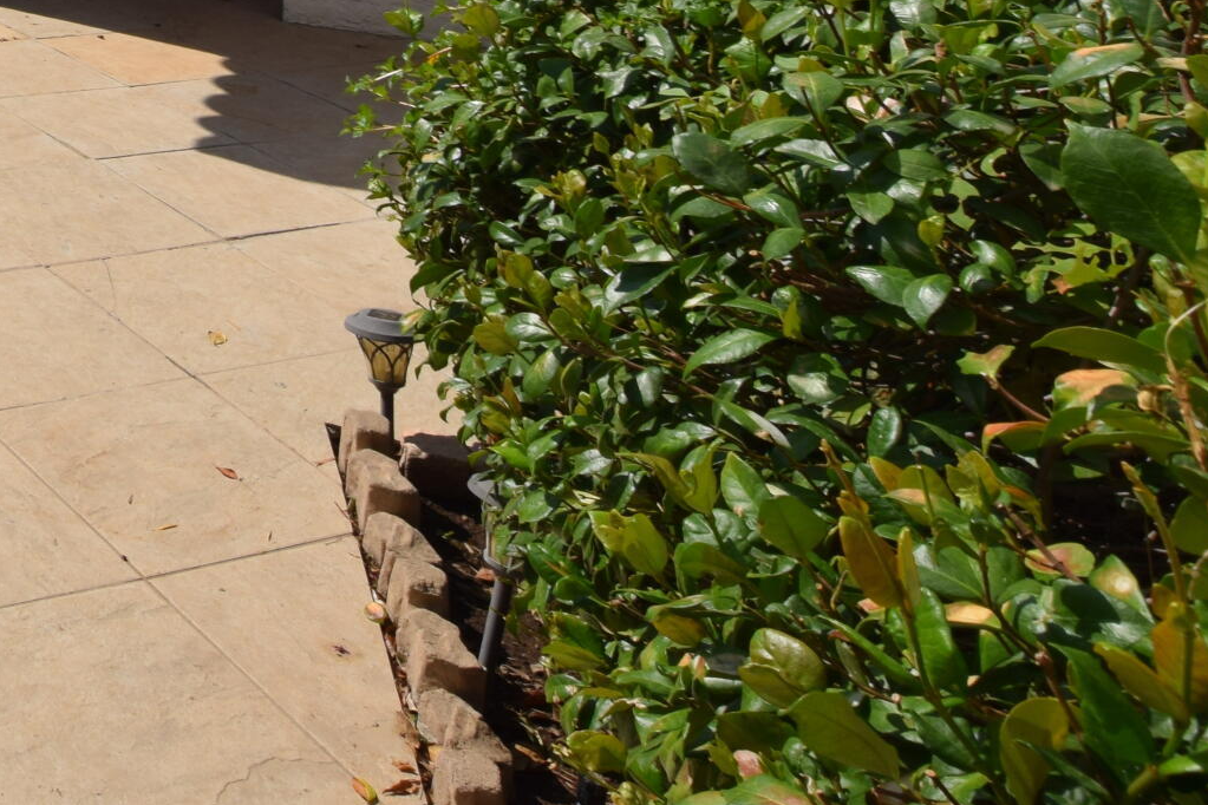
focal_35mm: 44
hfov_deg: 30.4
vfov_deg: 24.4
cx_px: -501
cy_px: -373
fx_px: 1476
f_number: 10
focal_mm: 10
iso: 100
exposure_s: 1/200
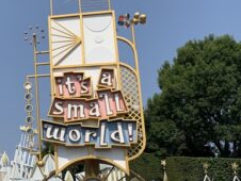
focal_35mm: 69
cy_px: 100
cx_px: -57
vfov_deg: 21.3
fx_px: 481
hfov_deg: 25.0
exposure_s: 1/4274
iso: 25
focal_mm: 4.25
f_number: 1.8
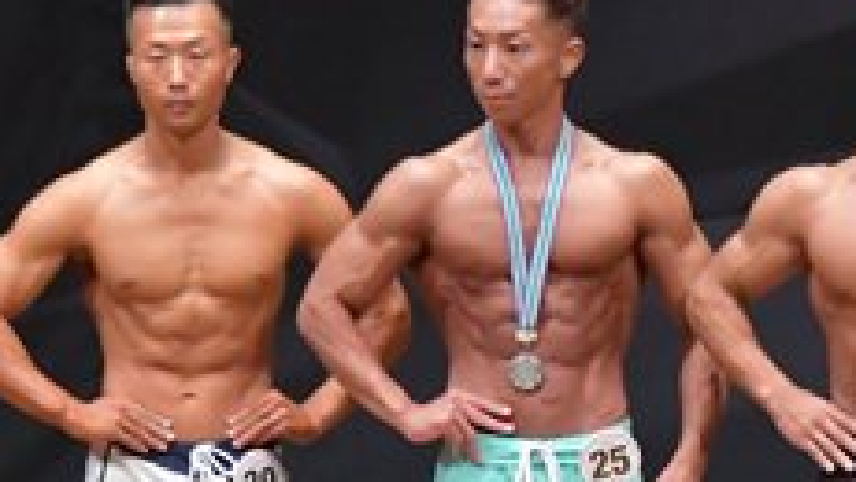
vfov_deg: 1.9
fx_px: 14619
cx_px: 958
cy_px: 590
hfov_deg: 3.3
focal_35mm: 644
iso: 6400
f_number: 5.6
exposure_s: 1/400
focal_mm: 122
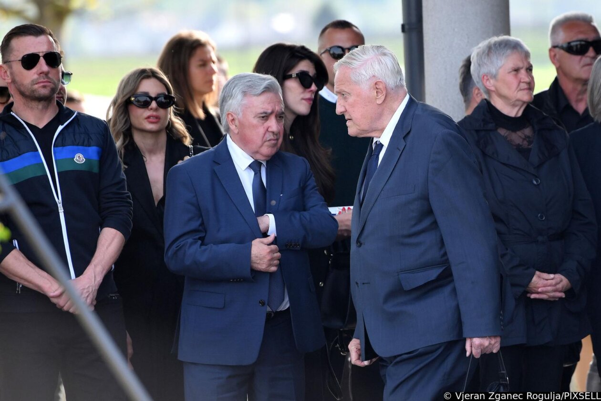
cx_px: 300
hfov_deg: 10.3
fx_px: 3339
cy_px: 200
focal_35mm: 200
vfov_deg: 6.9
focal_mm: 200
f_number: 5
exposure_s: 1/1000
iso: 400
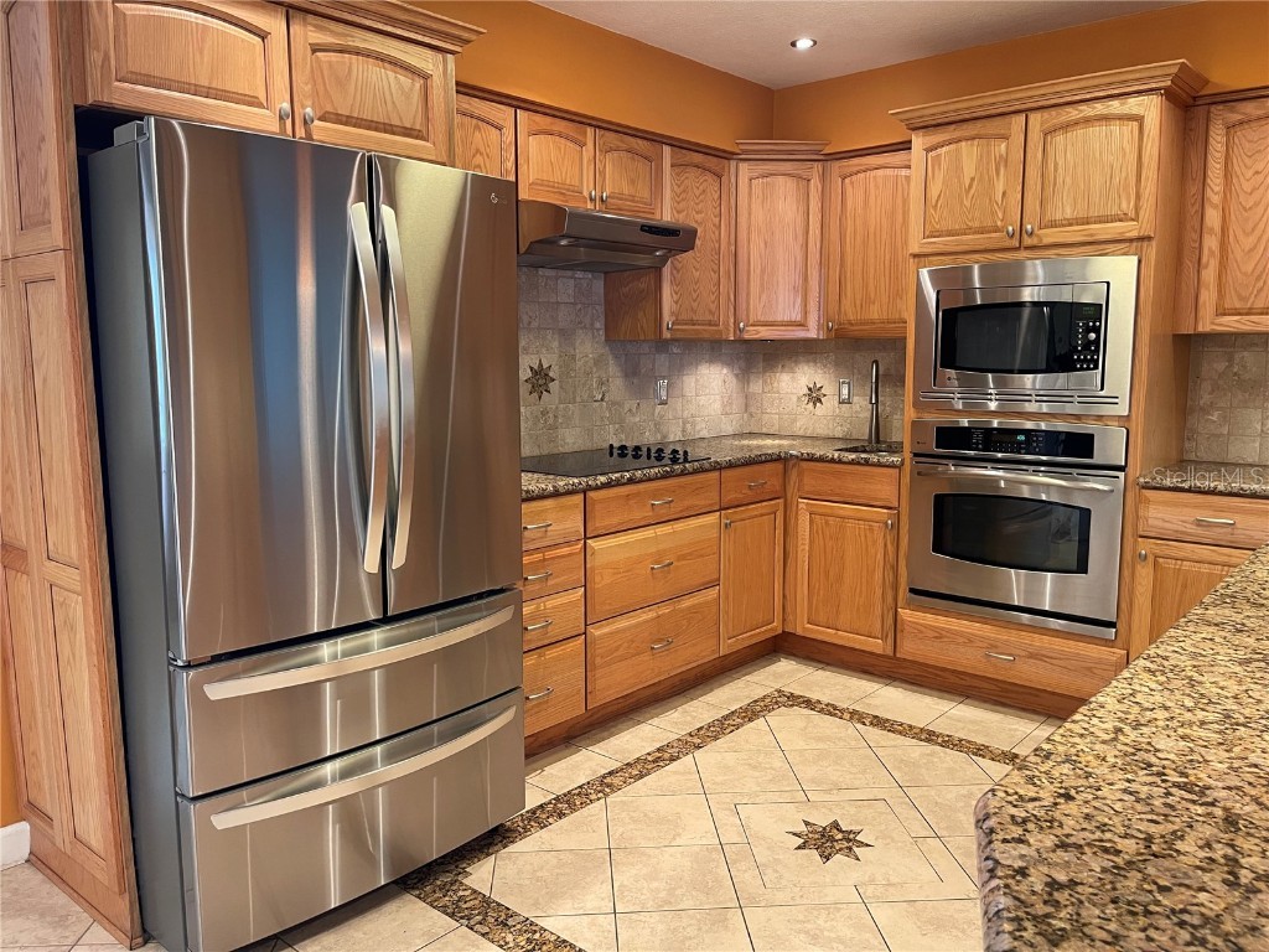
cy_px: 476
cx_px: 634
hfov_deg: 69.4
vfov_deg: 54.9
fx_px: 916
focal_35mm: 25
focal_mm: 5.1
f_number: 1.6
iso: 250
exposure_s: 1/60
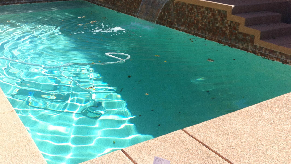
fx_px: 355
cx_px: 118
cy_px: 45
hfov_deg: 44.4
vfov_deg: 25.7
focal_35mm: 46
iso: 80
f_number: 2.8
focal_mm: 3.85
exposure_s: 1/1051
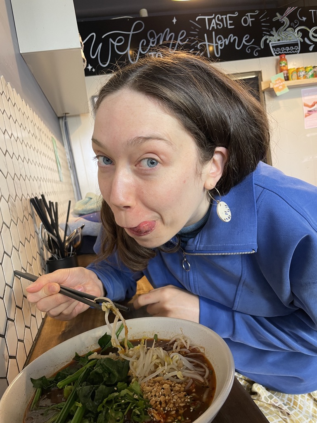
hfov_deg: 53.1
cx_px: 158
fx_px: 317
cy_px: 212
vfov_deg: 67.3
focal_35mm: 26
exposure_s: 1/50
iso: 64
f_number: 1.6
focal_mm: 4.2
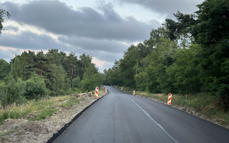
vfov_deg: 25.3
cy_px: 64
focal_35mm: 51
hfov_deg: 39.6
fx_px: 318
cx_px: 114
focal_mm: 6.86
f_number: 1.78
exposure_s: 1/97
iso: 80
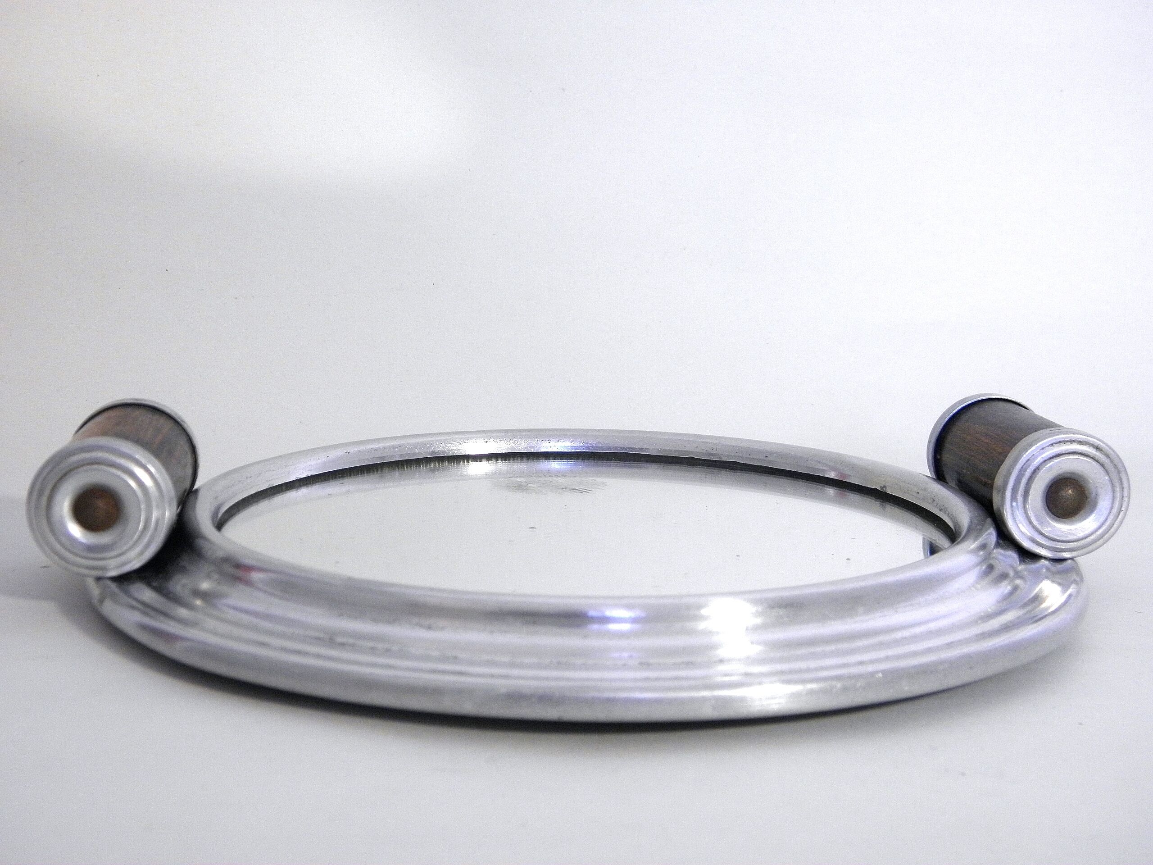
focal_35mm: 54
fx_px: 1799
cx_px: 576
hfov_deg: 35.5
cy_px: 432
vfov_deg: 27.0
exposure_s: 1/30
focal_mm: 9.7
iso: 200
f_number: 4.1
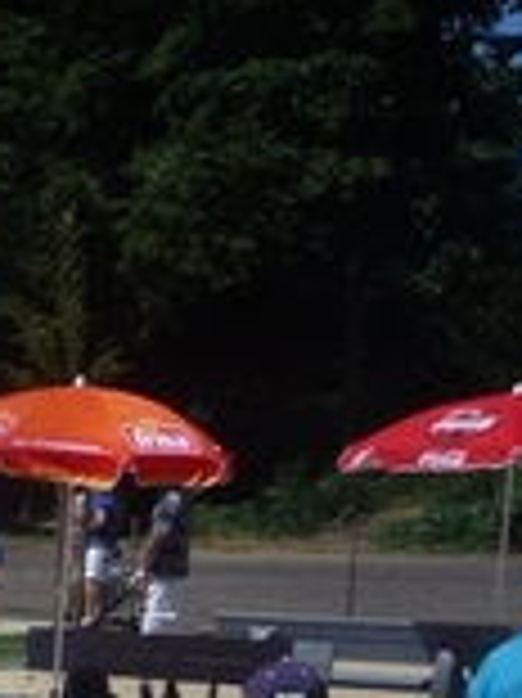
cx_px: -729
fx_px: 2336
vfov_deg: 16.0
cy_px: 955
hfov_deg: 10.8
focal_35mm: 116
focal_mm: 5.2
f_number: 5.6
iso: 100
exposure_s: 1/500
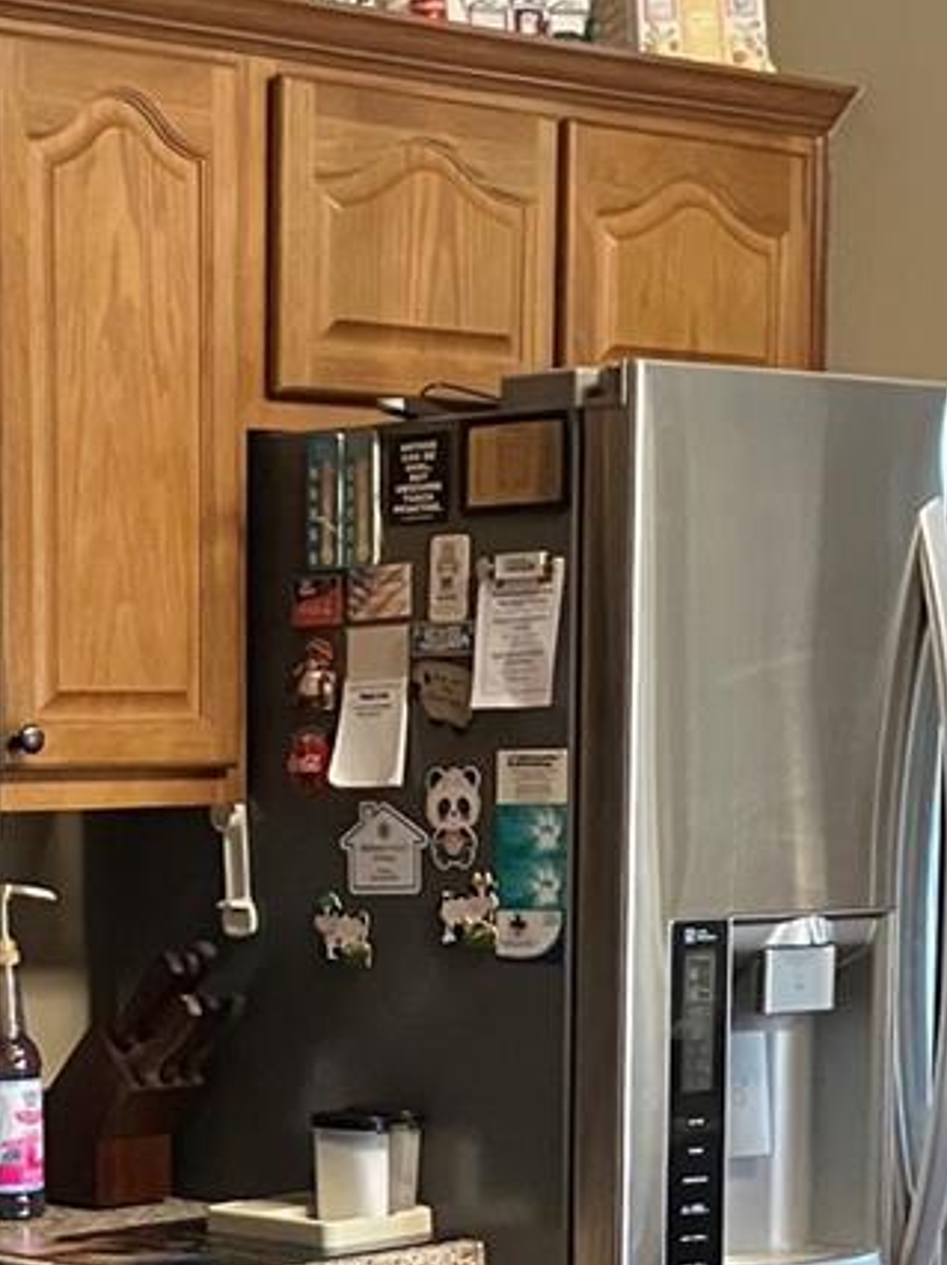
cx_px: 140
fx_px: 3688
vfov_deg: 18.9
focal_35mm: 101
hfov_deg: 14.5
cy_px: 1277
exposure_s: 1/60
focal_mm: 3.99
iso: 250
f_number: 1.8
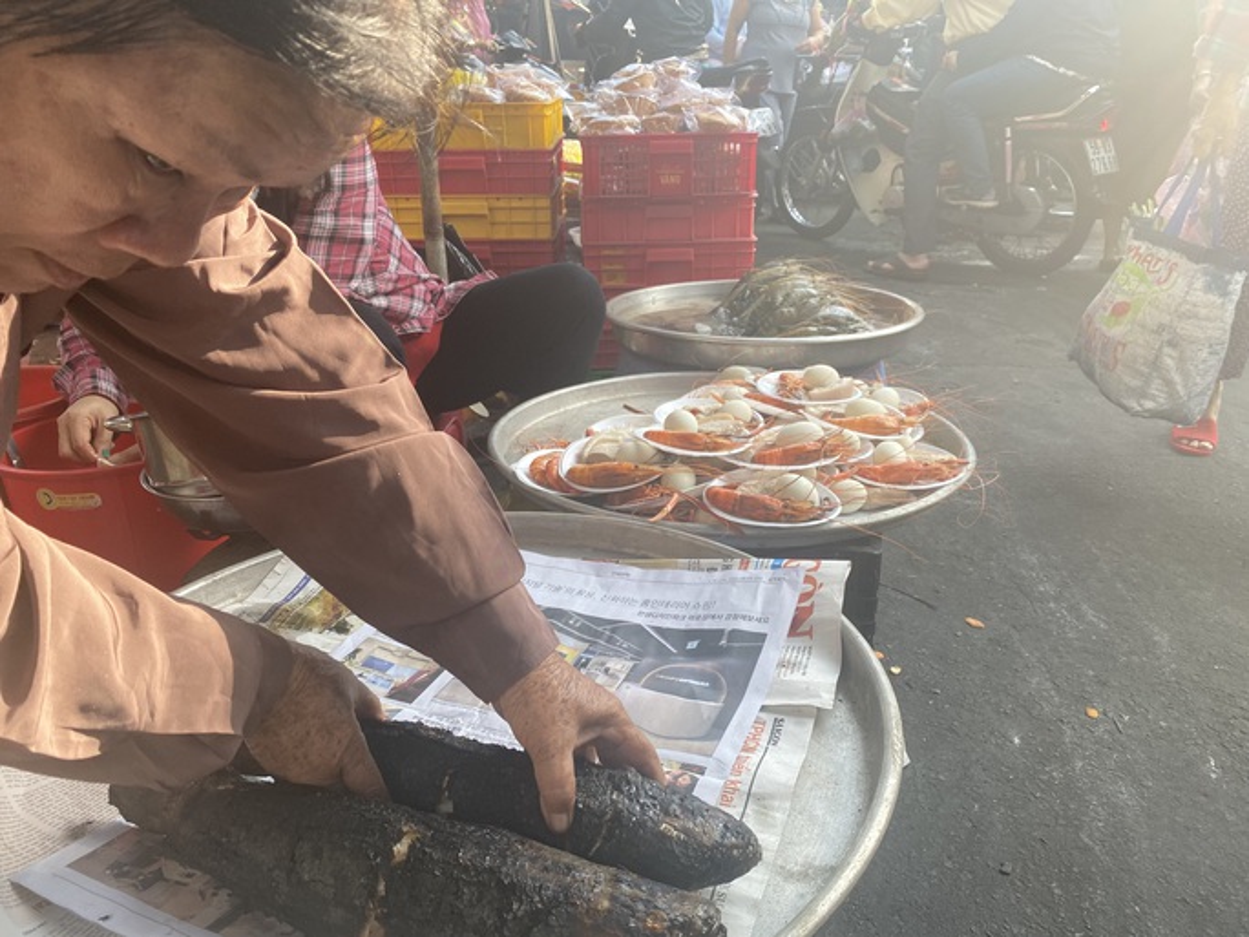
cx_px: 624
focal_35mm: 26
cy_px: 468
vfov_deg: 53.1
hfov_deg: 67.3
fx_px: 938
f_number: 1.8
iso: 32
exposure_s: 1/405
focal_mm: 4.25
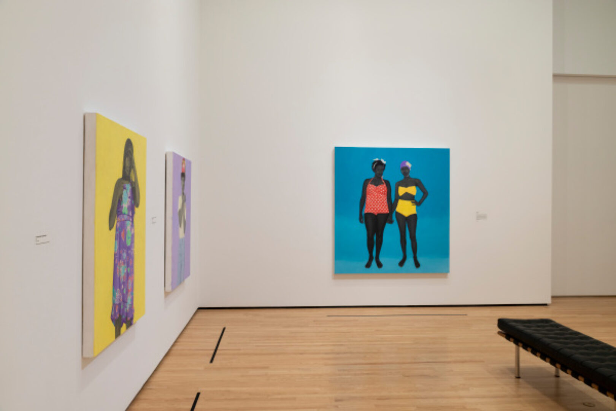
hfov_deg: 61.9
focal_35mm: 30
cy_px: 206
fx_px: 513
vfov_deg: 43.6
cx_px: 308
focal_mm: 30
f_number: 8
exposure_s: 1/13
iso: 400
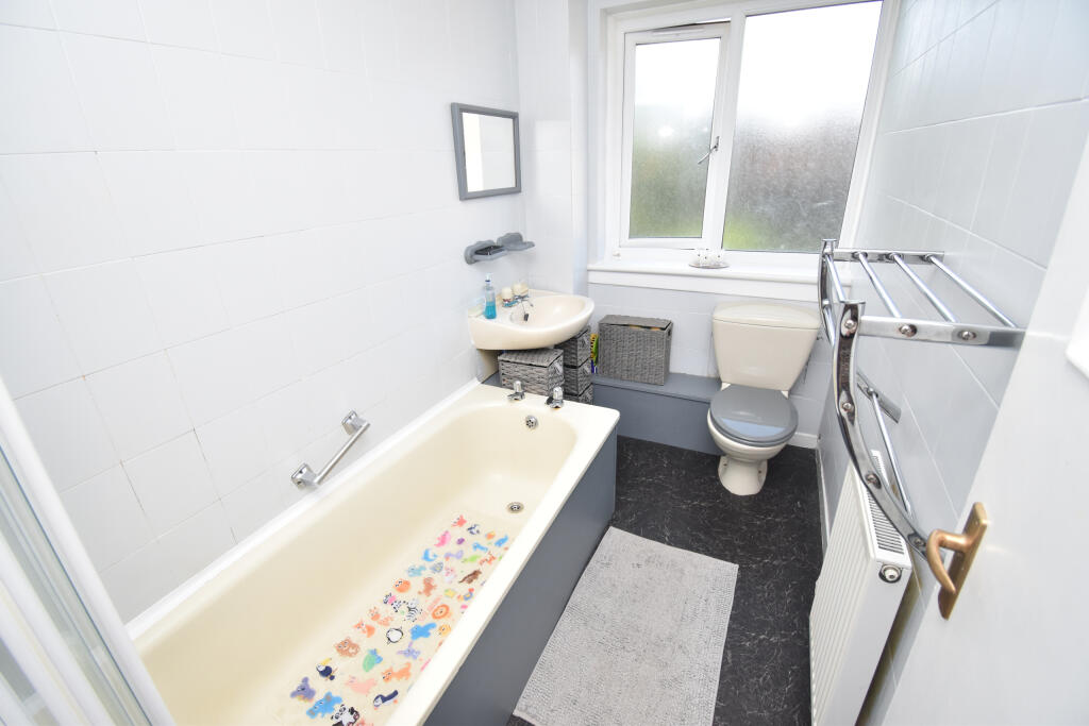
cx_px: 544
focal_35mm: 15
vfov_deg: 77.3
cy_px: 363
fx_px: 454
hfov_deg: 100.4
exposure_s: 1/250
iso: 560
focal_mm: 10
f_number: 4.5
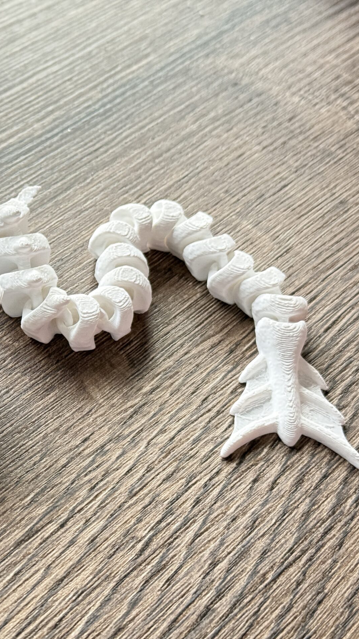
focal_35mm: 70
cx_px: -23
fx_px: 1184
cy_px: 321
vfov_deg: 30.1
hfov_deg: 16.8
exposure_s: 1/40
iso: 320
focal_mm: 6.76
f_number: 1.78
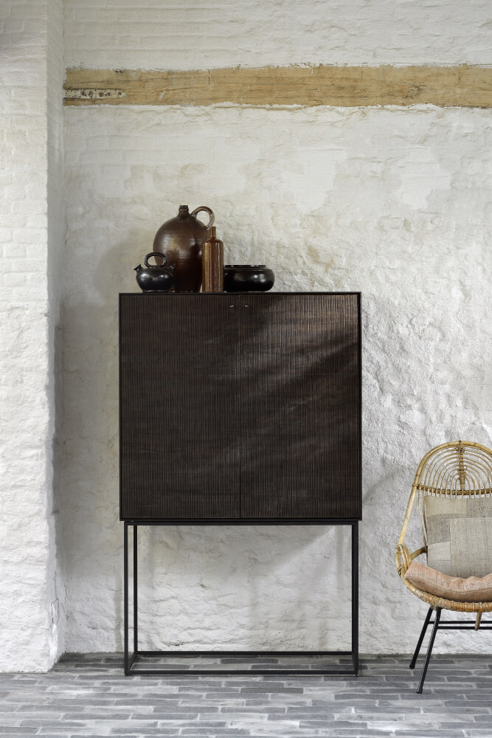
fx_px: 1742
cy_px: 369
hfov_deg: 16.1
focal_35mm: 85
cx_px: 246
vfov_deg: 23.9
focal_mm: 85
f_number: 16
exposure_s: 1
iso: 100
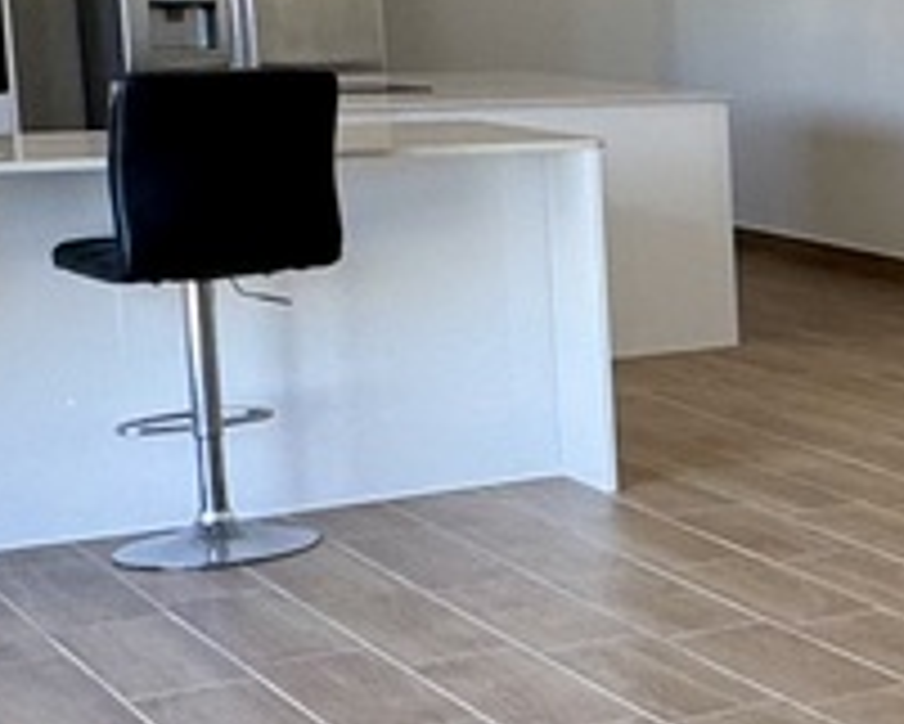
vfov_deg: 17.7
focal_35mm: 87
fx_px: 2329
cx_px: 1839
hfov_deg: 16.4
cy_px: 297
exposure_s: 1/99
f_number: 2.2
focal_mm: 2.22
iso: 50
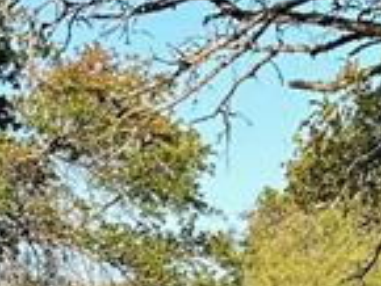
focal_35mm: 169
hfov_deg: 11.7
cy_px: 420
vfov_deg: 8.6
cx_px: 113
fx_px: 1862
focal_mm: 6.86
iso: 80
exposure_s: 1/1613
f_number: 1.78
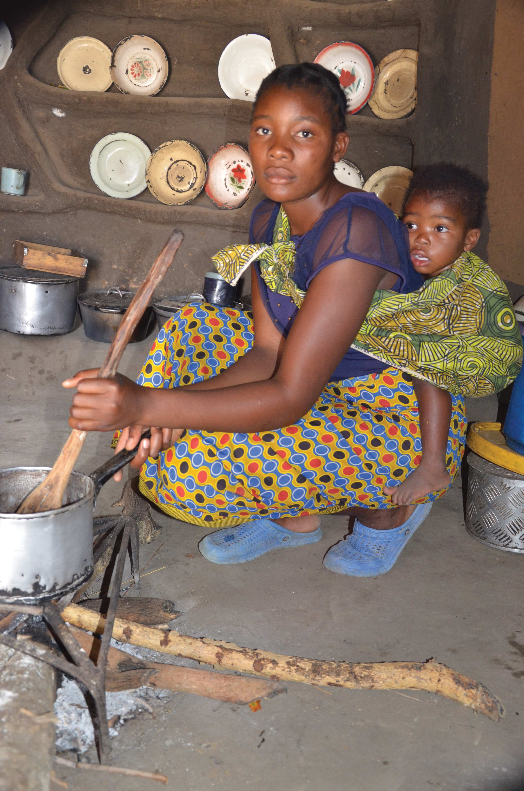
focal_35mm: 36
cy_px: 396
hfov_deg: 36.7
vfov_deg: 53.2
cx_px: 262
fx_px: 789
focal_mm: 24
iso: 800
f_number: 3.8
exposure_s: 1/30
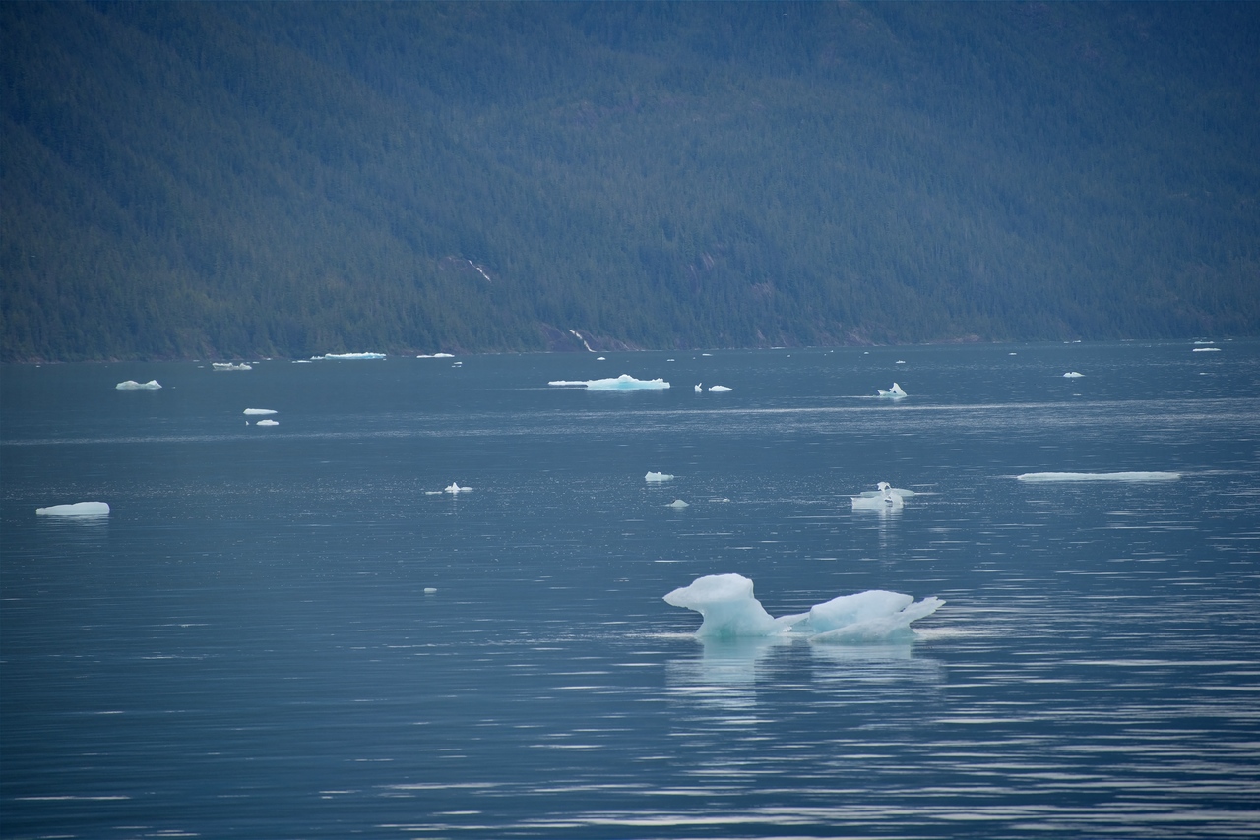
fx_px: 10502
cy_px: 420
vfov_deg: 4.6
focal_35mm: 300
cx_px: 630
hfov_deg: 6.9
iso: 280
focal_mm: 300
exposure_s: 1/640
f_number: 5.6
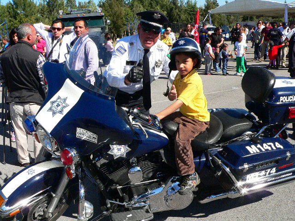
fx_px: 307
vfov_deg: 39.7
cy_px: 110
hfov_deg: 51.4
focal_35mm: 36
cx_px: 148
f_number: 5.6
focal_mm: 6
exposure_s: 1/1000
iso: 200
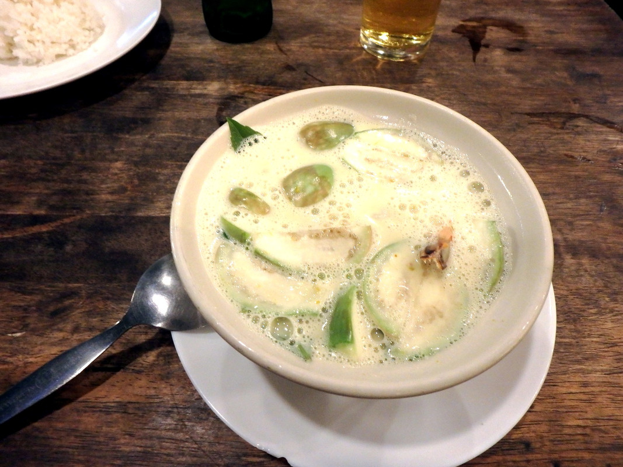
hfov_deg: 79.0
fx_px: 378
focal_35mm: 21
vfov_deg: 63.4
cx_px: 312
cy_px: 234
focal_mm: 3.7
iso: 400
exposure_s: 1/30
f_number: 3.5
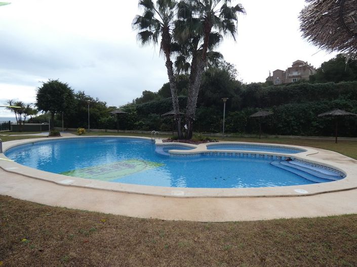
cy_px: 134
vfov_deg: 65.9
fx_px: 206
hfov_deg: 81.8
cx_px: 178
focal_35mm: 20
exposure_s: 1/250
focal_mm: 3.6
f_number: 2.8
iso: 80
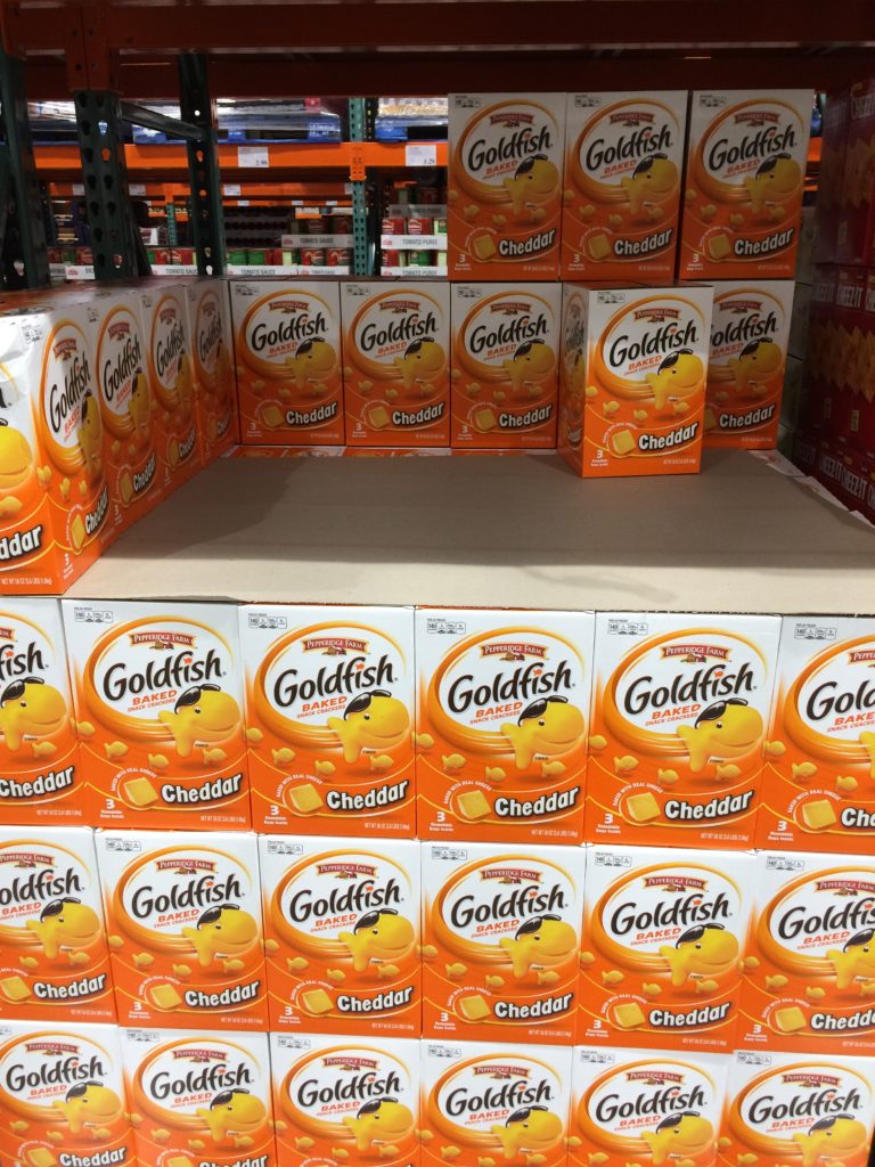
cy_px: 584
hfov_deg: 48.2
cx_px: 438
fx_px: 977
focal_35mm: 29
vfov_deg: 61.7
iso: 100
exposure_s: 1/33
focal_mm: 4.15
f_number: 2.2
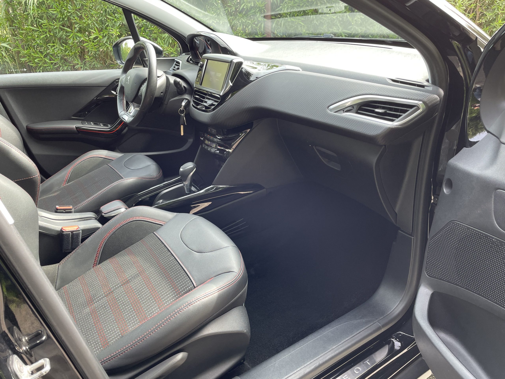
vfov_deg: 53.1
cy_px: 190
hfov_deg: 67.3
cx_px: 252
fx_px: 379
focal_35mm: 26
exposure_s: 1/121
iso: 64
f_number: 1.6
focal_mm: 4.2
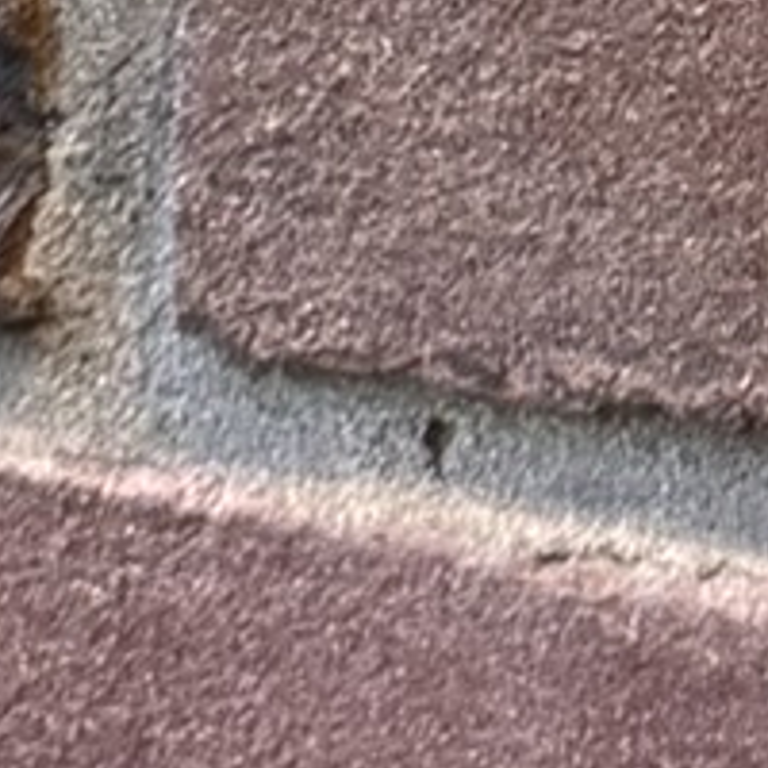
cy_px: -1071
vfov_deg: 7.5
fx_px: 5447
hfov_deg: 8.0
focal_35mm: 217
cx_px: 895
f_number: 1.78
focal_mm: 6.86
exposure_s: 1/60
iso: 640
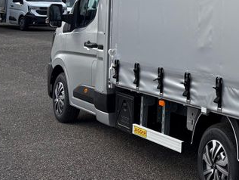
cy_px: -17
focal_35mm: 84
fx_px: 580
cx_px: 315
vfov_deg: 17.0
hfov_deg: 21.0
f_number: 1.6
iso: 50
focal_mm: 5.96
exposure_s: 1/3125
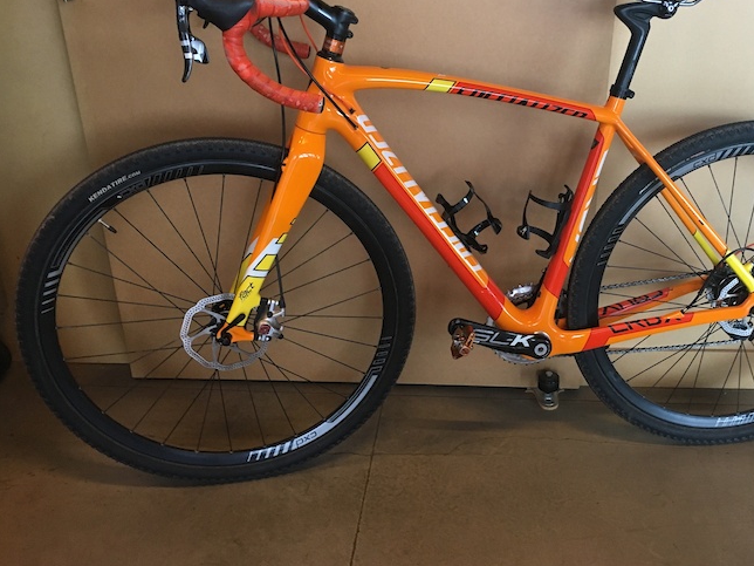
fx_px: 784
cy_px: 244
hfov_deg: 50.9
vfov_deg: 39.6
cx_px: 466
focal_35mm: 36
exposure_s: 1/30
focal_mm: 4.15
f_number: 2.2
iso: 125
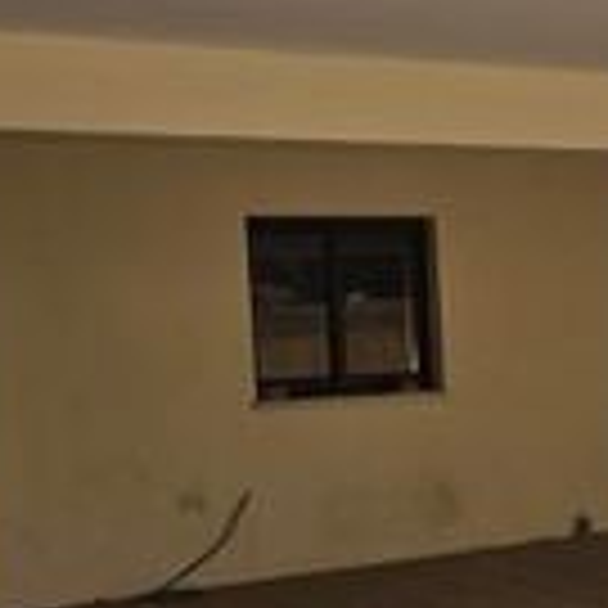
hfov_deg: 27.7
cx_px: 529
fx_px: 1192
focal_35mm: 60
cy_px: 446
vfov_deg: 28.2
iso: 50
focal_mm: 2.2
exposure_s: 1/1732
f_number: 2.2
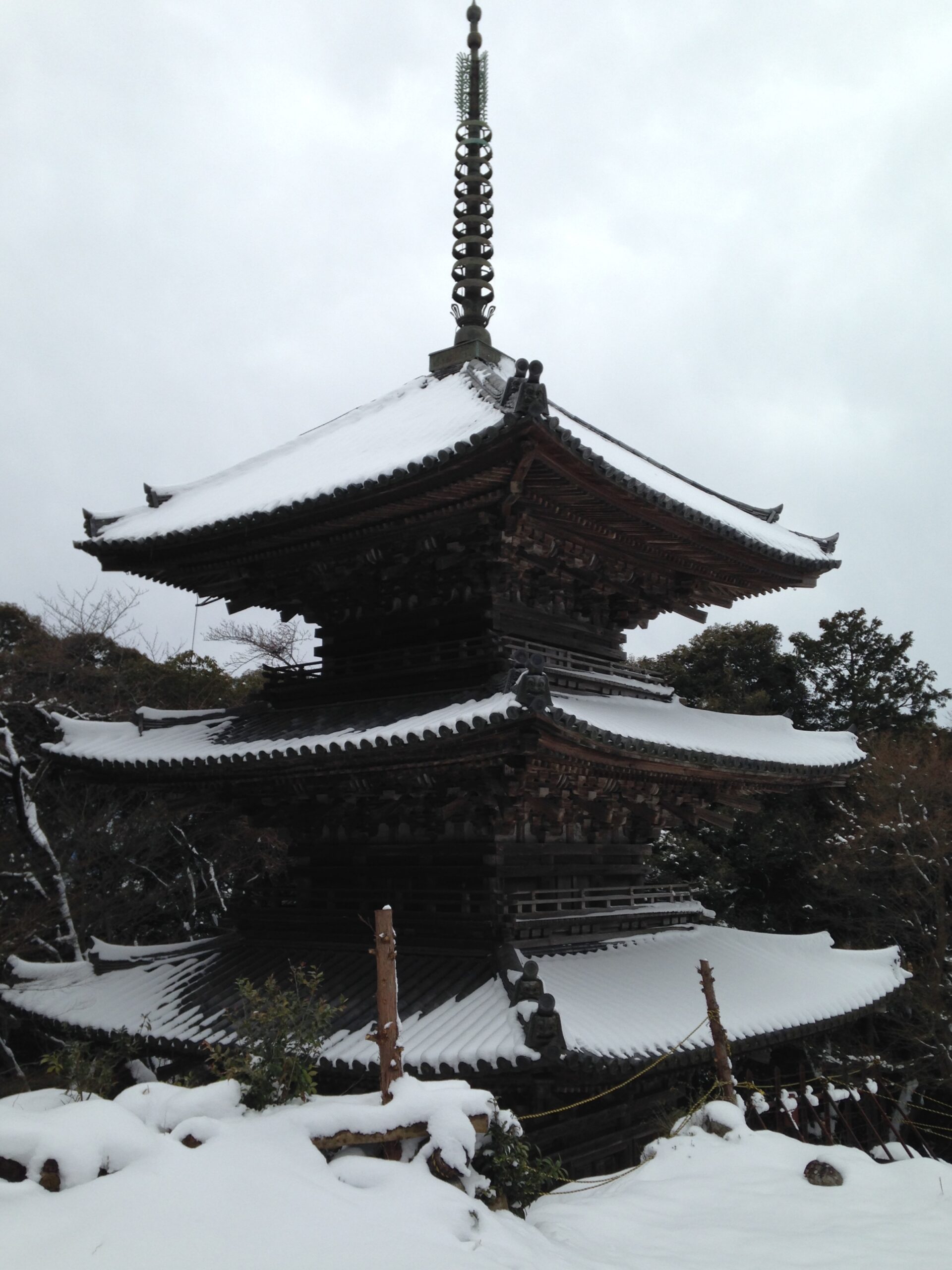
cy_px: 635
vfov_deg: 55.4
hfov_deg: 42.9
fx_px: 1210
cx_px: 476
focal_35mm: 33
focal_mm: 4.12
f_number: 2.4
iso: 50
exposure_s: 1/821
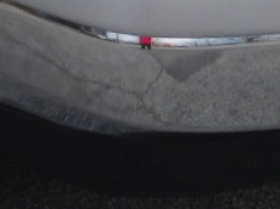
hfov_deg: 11.1
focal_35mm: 174
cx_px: -65
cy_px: -339
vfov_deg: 7.7
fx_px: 1406
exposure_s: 1/640
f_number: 3.4
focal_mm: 4.5
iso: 125
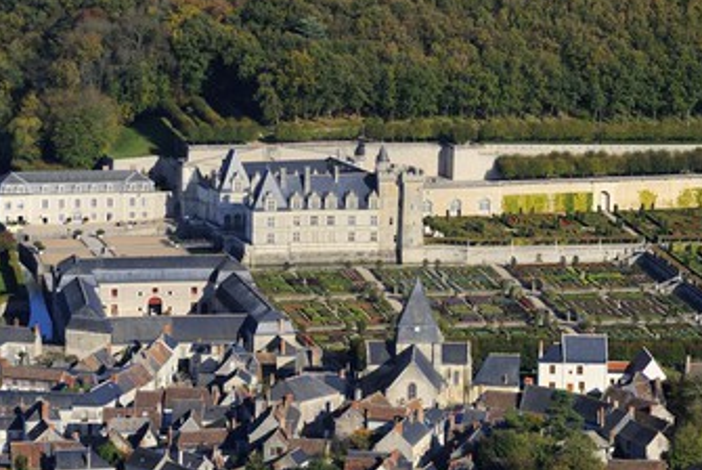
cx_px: 390
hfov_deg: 8.6
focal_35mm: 238
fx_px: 4645
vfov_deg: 5.8
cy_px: 195
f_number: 11
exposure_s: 1/800
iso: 400
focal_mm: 190
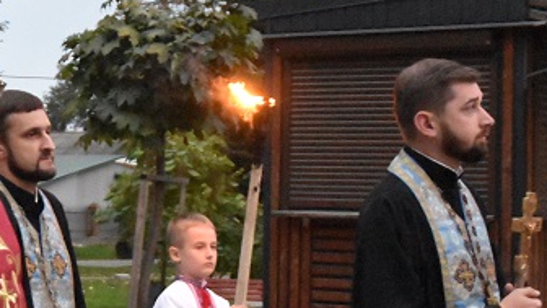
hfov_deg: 14.1
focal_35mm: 149
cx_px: -81
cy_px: 177
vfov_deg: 8.2
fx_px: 2155
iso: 10000
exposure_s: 1/125
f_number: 4
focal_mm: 31
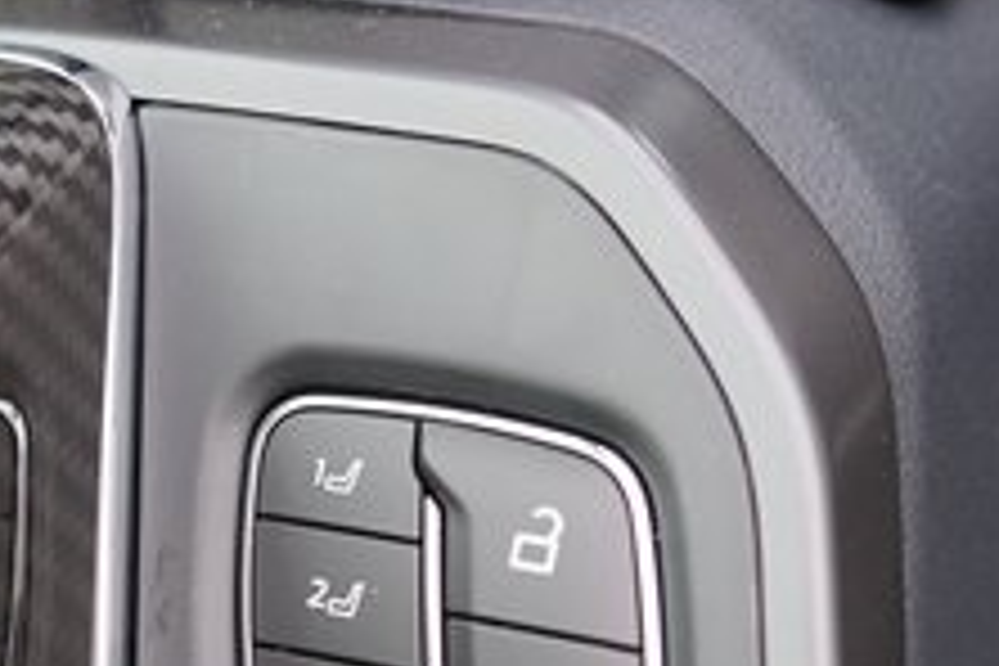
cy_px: 682
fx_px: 2803
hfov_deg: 20.1
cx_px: 306
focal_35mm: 101
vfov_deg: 13.4
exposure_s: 1/60
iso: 125
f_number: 4
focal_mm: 35
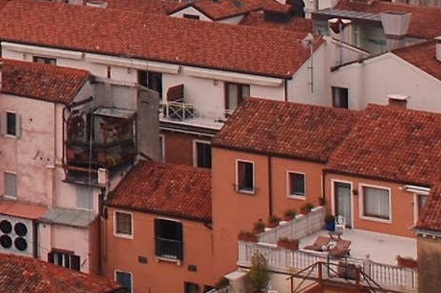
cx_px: -695
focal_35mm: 298
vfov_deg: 4.5
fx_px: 3647
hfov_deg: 6.5
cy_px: -414
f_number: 9
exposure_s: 1/320
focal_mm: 38
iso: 200
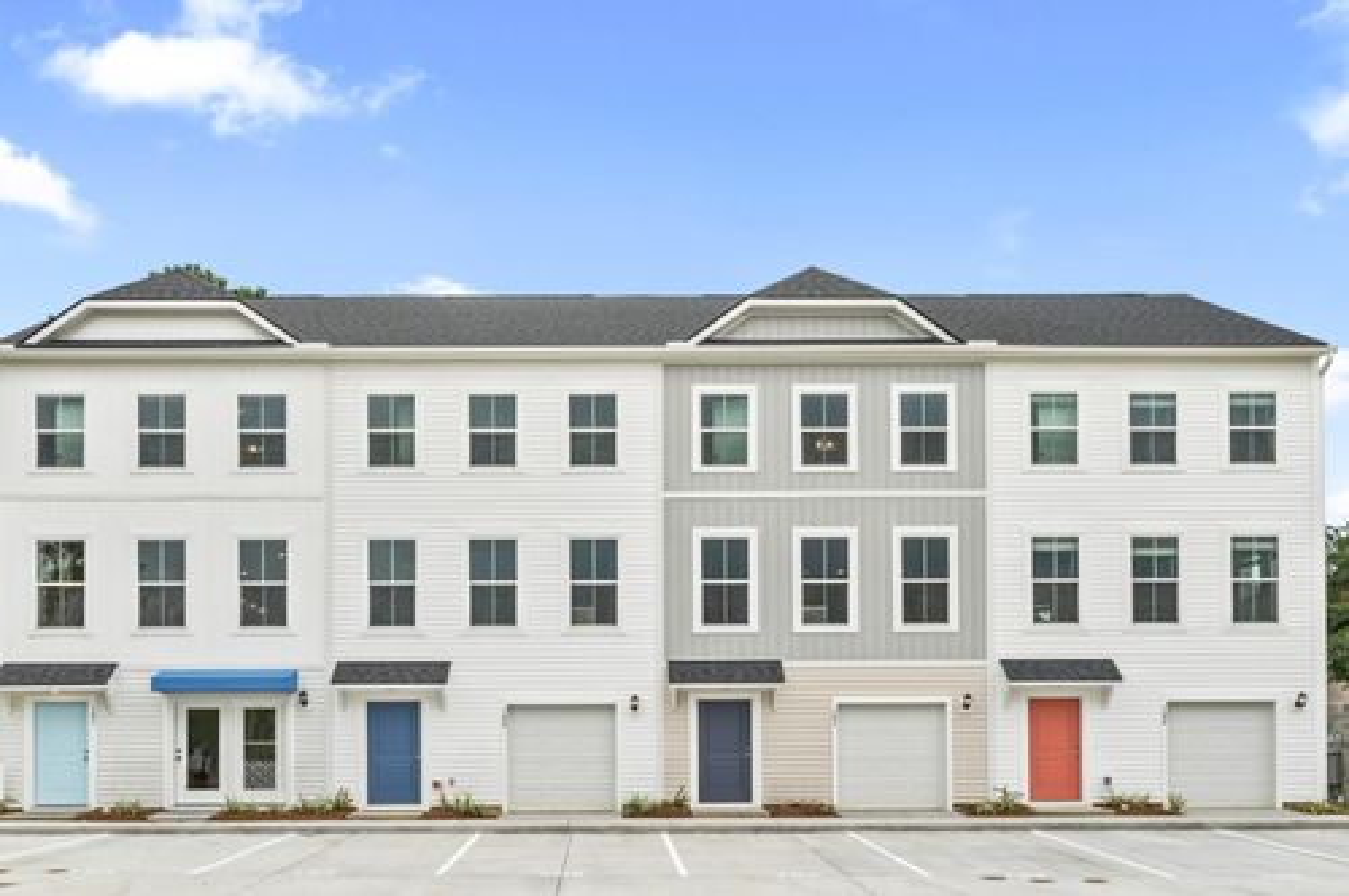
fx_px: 1310
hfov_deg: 54.5
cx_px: 674
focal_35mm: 35
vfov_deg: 37.8
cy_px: 448
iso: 640
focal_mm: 35
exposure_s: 1/500
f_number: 8
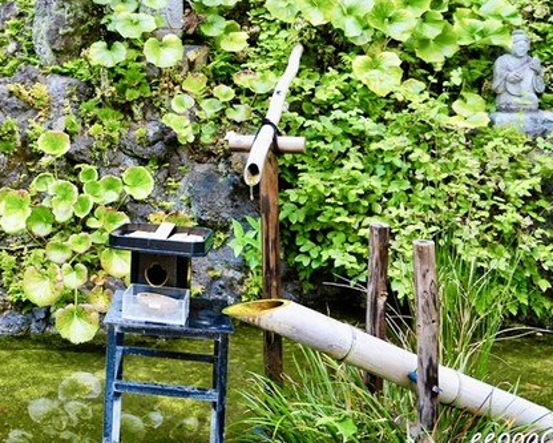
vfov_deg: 31.8
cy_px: 85
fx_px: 753
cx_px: 58
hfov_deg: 37.7
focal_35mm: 46
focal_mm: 24
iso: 320
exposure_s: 1/80
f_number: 6.3
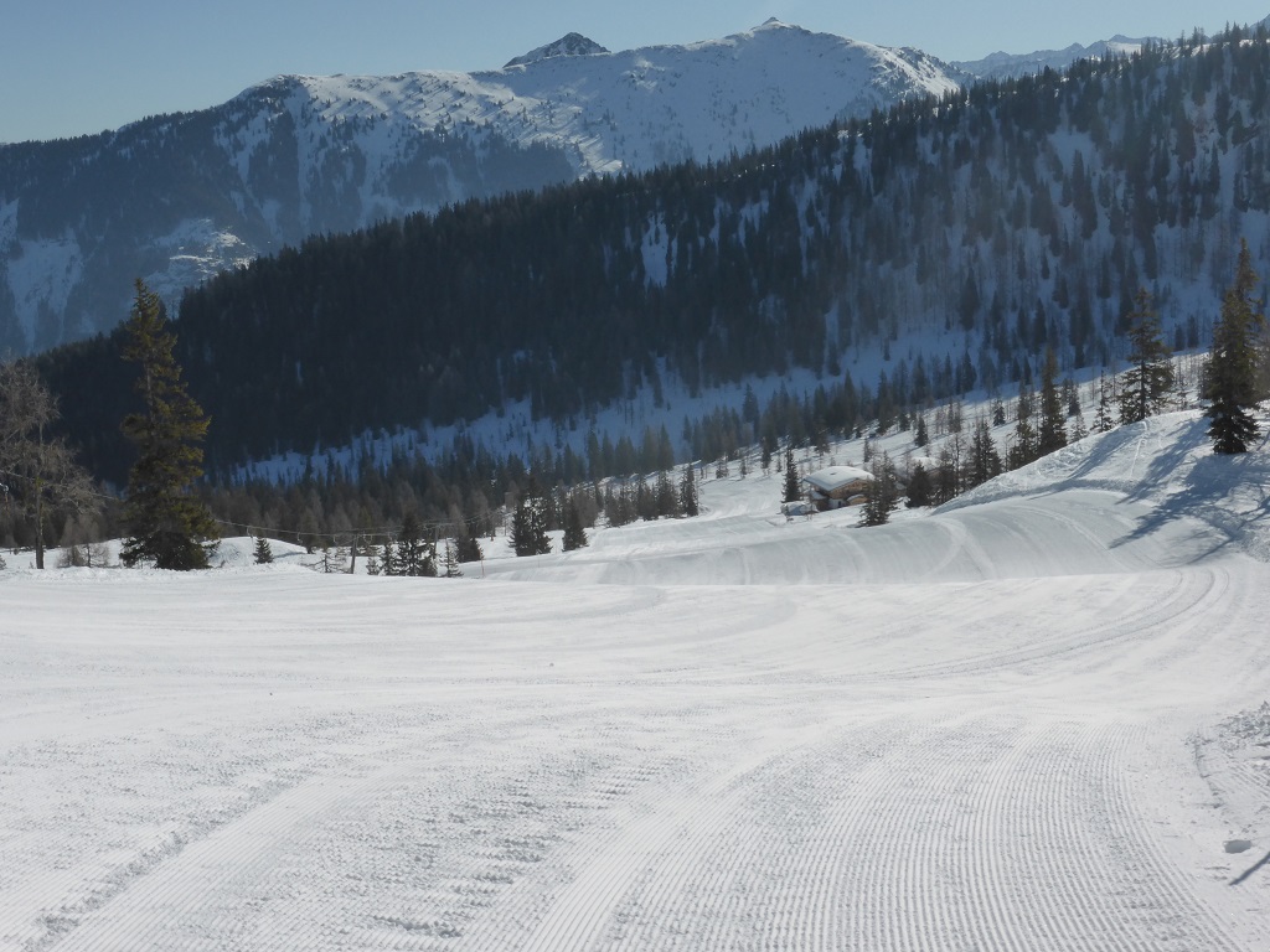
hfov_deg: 38.9
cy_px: 476
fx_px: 1798
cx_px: 635
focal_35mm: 49
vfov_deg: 29.7
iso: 200
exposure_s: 1/2000
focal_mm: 8.5
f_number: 6.3
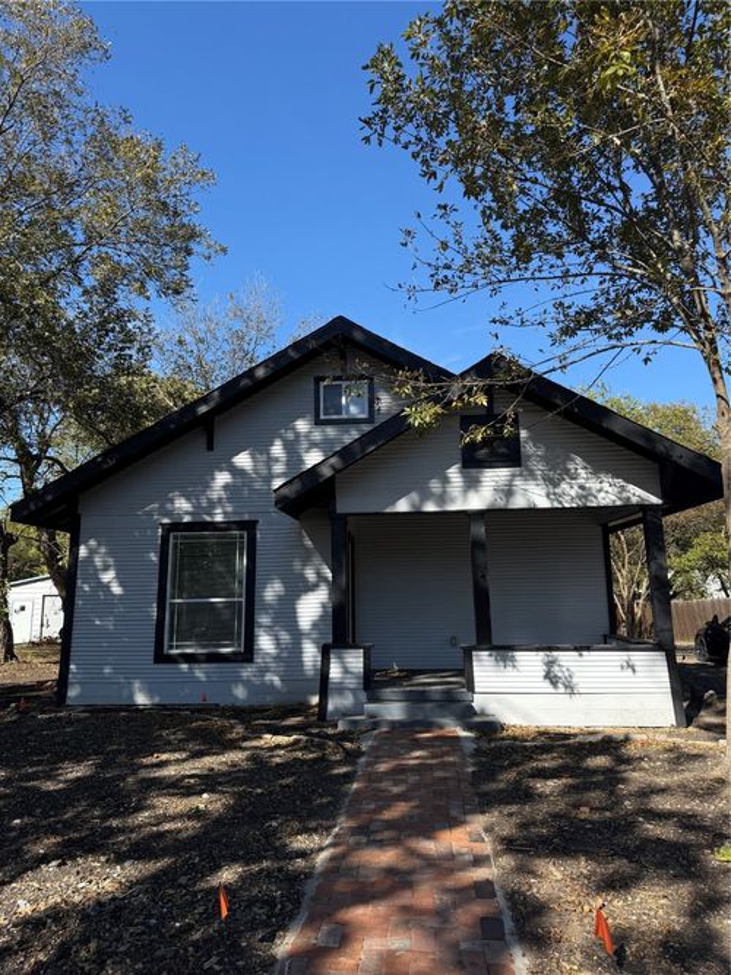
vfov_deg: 71.6
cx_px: 366
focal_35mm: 24
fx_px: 676
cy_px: 488
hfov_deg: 56.8
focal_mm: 6.76
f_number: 1.78
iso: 100
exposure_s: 1/3425
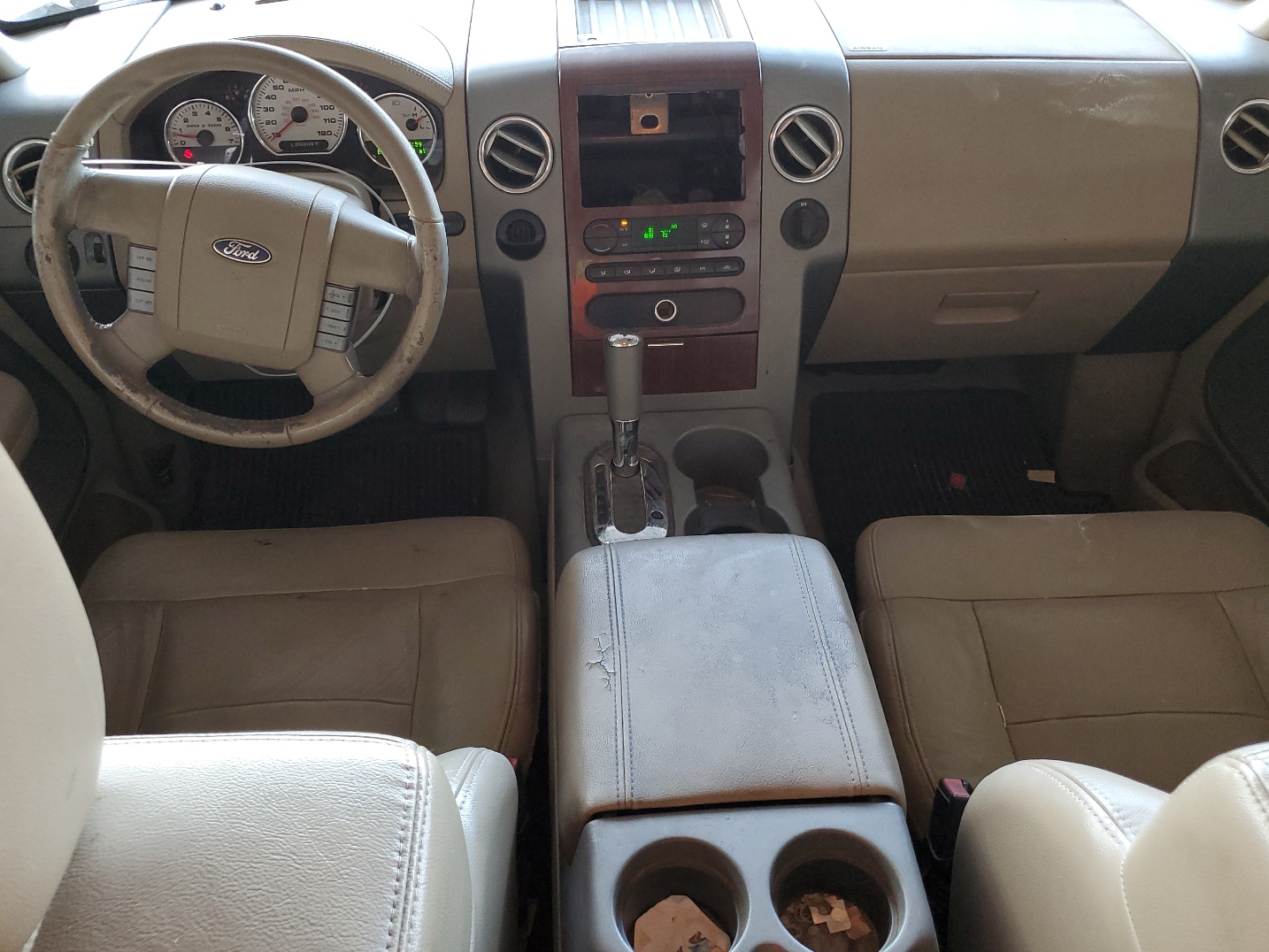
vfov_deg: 48.2
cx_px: 635
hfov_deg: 61.7
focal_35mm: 29
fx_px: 1063
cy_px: 456
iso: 116
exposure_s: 1/60.2
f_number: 1.5
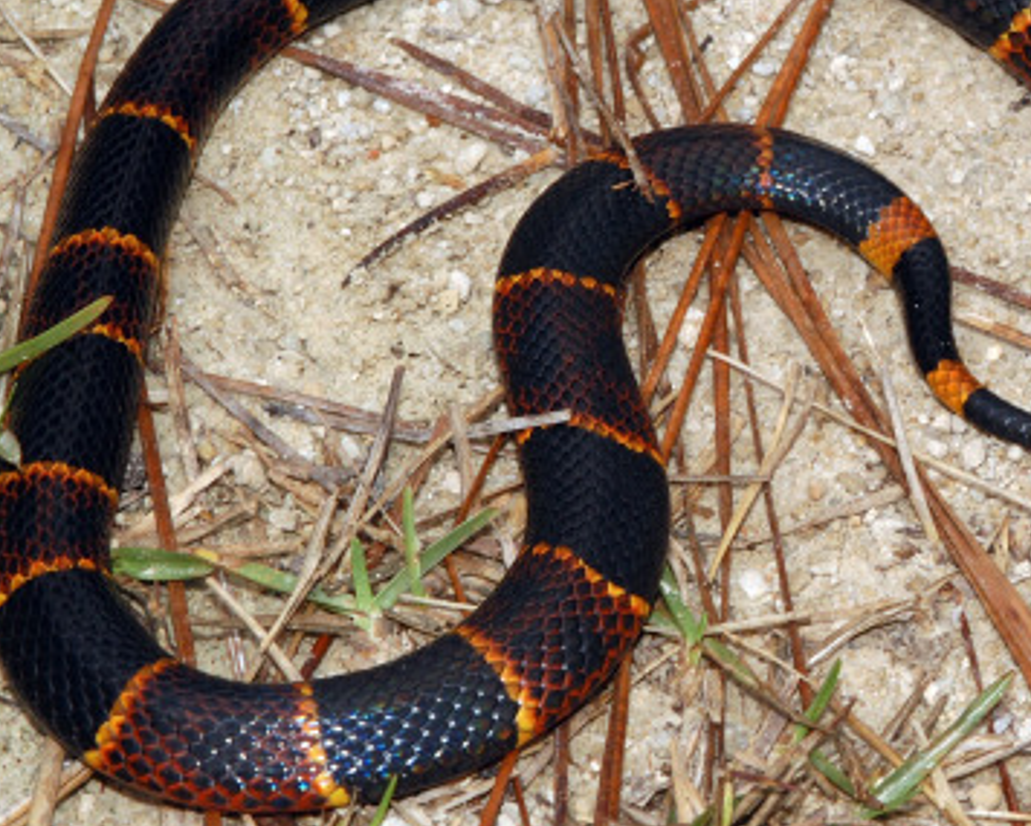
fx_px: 10104
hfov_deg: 5.8
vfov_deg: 4.7
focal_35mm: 331
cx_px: 1067
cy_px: 294
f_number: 14
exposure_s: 1/125
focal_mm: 105
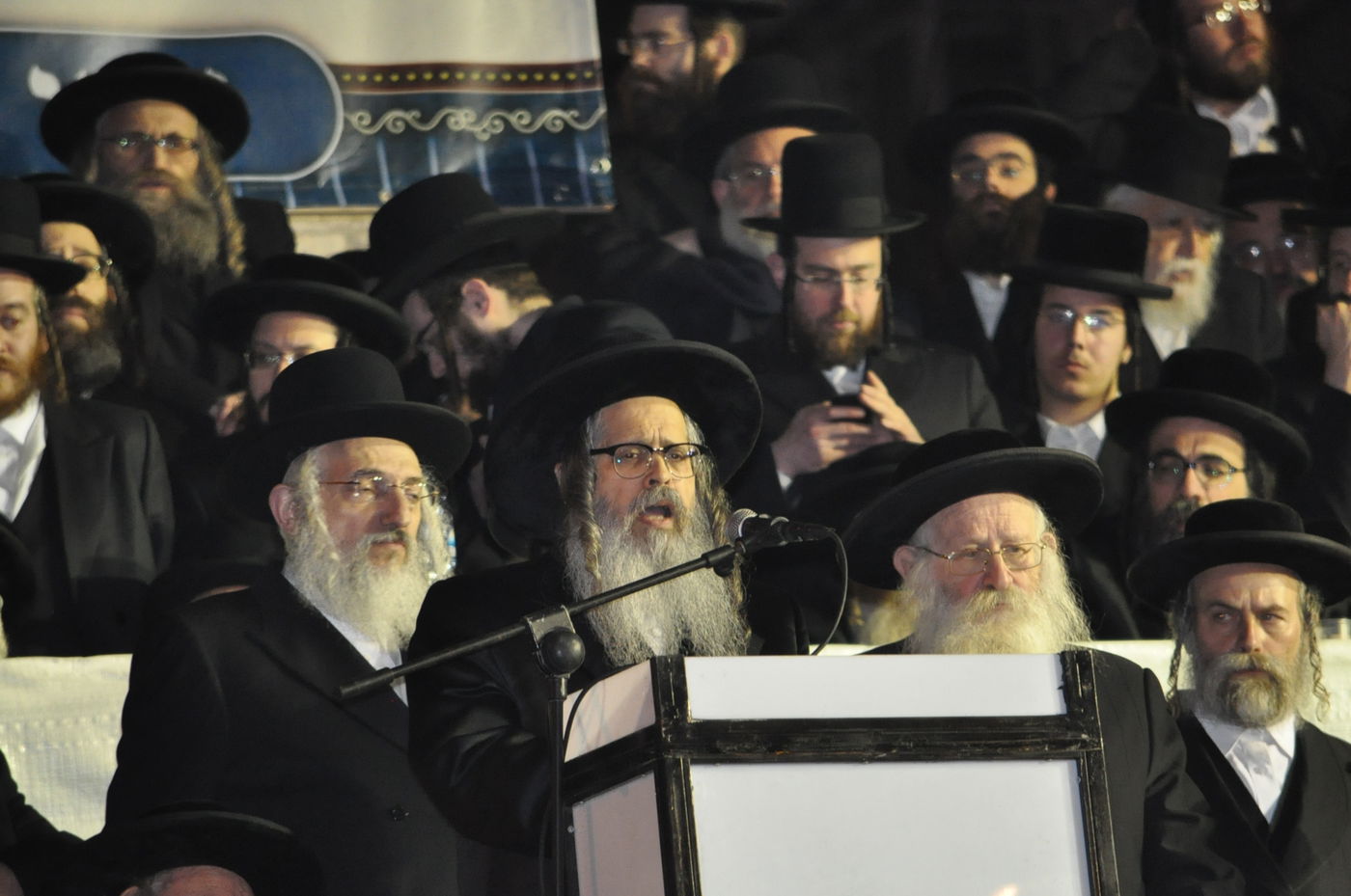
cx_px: 676
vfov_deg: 3.4
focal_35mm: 405
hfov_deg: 5.1
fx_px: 15176
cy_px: 448
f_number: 5.6
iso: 2000
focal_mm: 270
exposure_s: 1/60
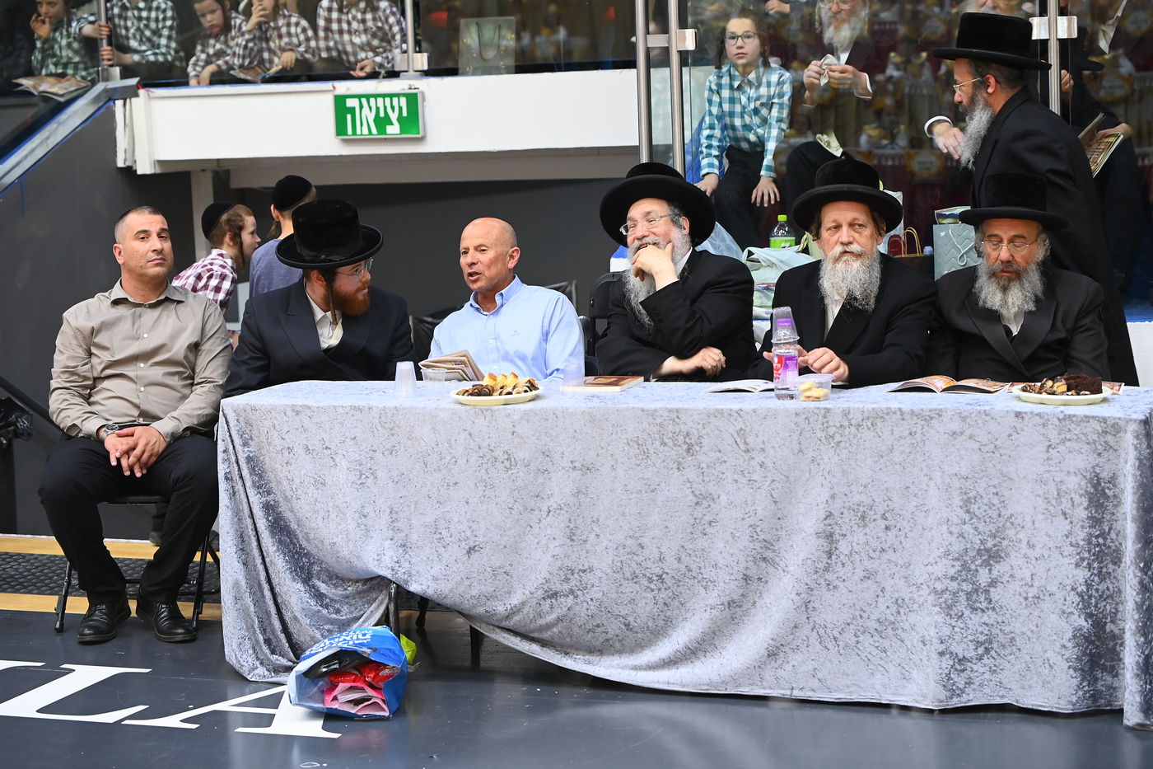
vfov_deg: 19.5
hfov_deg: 28.8
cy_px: 384
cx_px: 576
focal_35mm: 70
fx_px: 2242
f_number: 3.5
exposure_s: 1/200
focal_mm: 70
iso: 1000
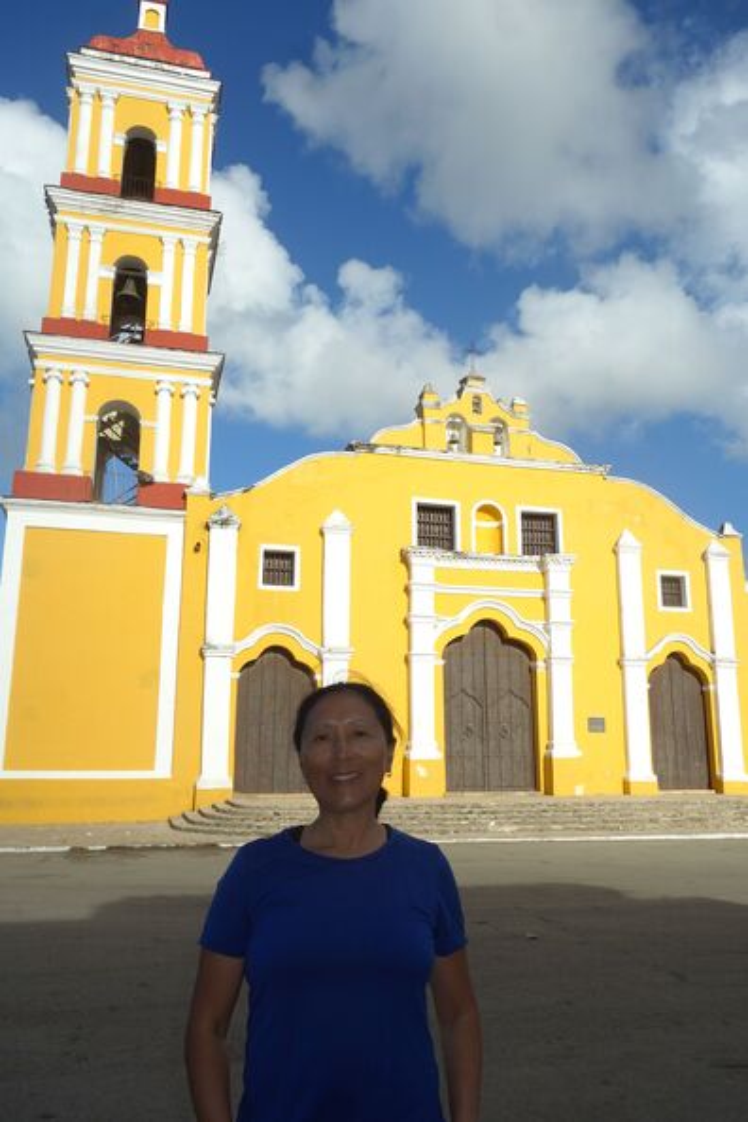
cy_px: 561
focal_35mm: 28
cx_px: 374
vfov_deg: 65.5
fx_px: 873
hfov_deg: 46.4
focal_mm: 10.42
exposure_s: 1/800
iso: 125
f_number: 5
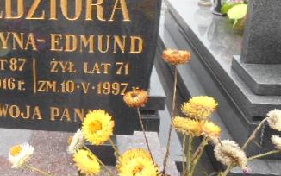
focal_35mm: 52
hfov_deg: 36.9
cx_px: 40
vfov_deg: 24.1
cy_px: 13
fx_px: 398
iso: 80
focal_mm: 4.5
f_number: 3.7
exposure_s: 1/50
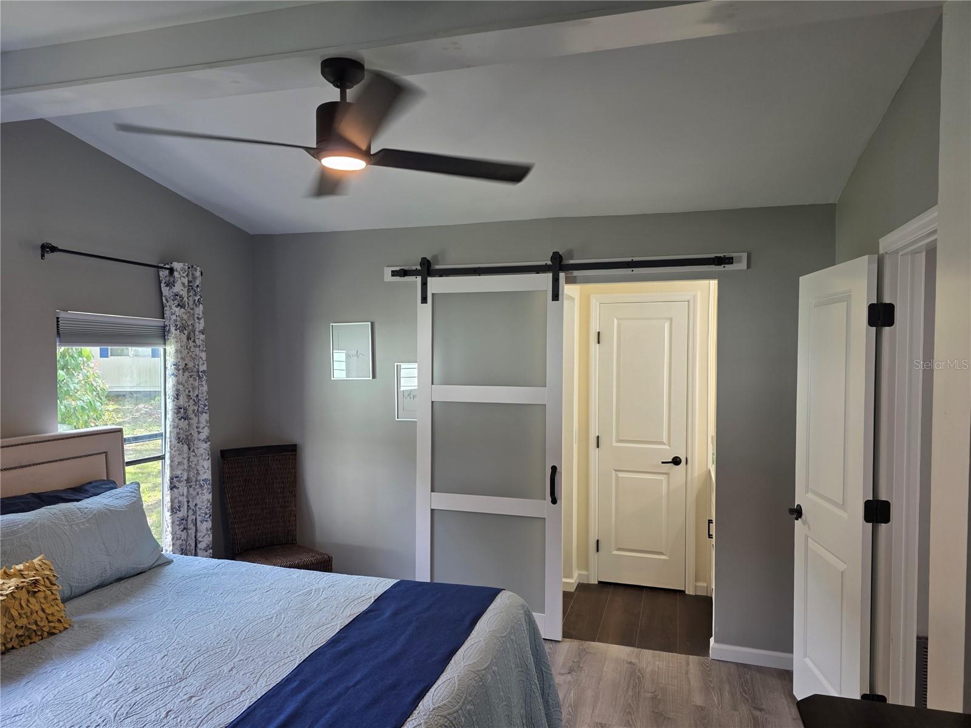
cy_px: 364
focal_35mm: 23
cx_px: 486
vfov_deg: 58.9
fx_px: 645
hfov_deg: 73.9
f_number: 1.7
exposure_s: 1/120
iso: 100
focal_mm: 6.3
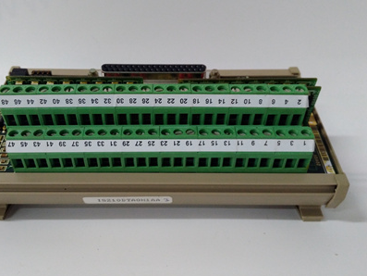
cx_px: 161
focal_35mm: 34
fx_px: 361
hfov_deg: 53.8
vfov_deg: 41.8
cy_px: 137
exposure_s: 1/33
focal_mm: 3.79
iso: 373
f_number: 2
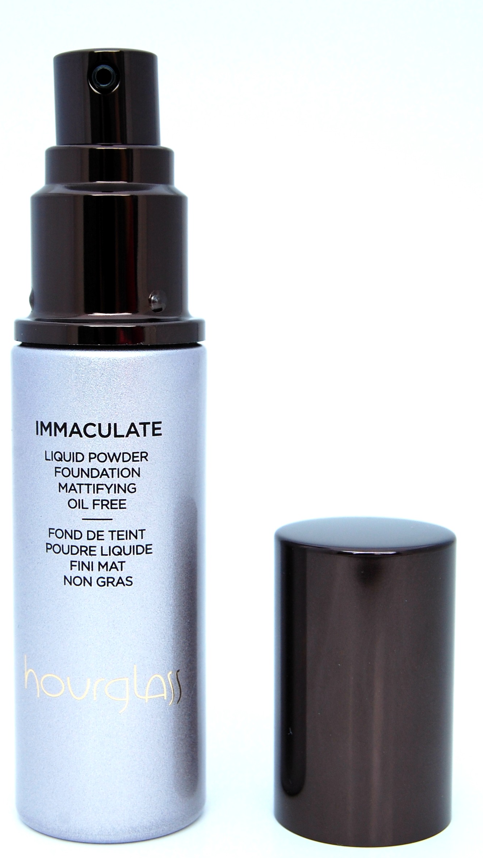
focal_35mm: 58
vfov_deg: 36.0
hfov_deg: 20.7
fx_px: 1321
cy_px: 414
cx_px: 215
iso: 200
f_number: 8
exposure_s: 1/250
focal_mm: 34
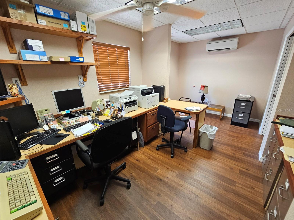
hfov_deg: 106.2
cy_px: 110
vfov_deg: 89.9
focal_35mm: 13
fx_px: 110
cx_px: 147
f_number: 2.2
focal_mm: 2.2
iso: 200
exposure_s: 1/60.2
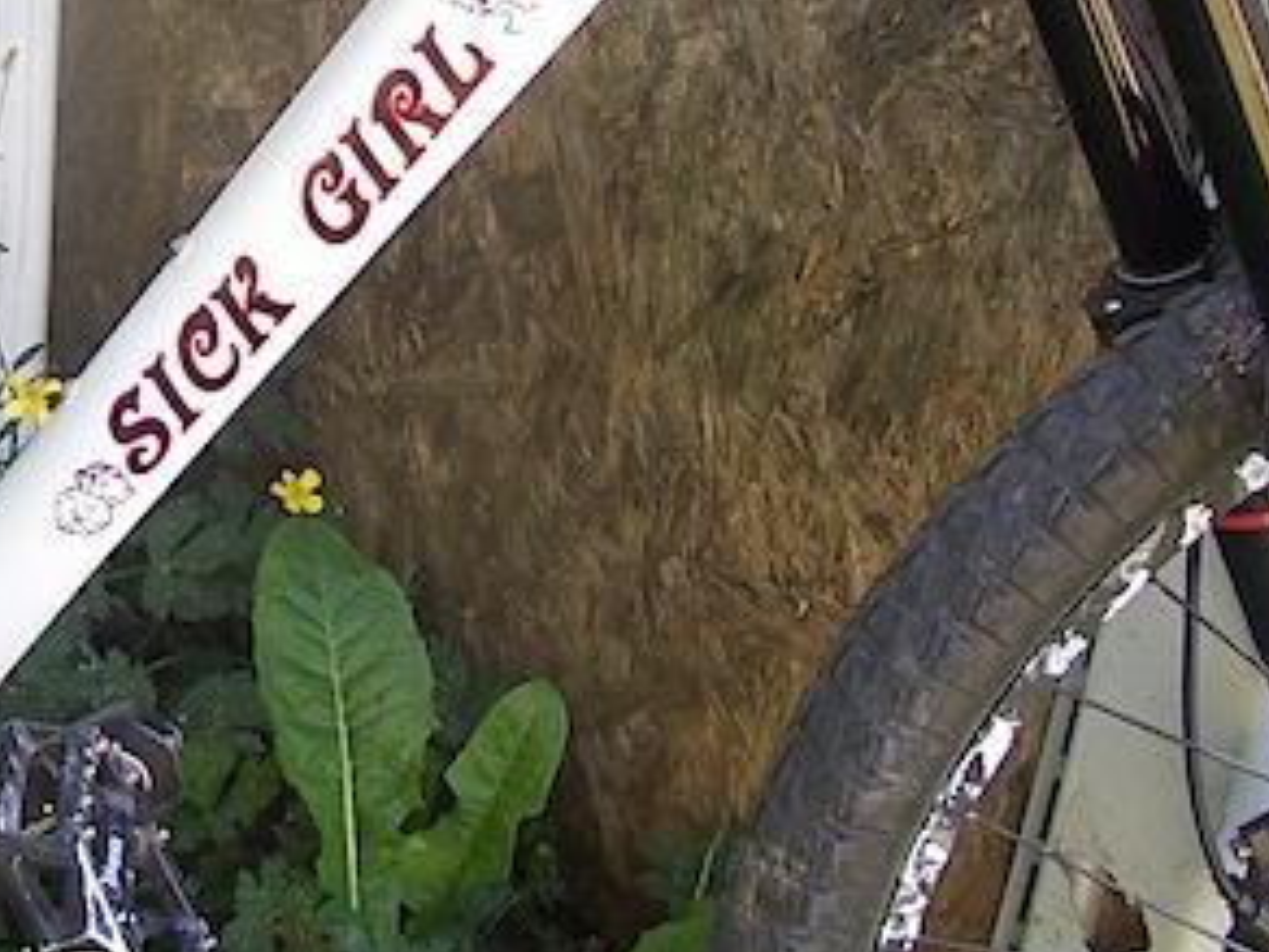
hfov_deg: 18.6
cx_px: 113
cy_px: 117
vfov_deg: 14.1
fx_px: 3813
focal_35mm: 104
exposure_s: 1/60
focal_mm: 6.3
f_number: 2.8
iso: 80
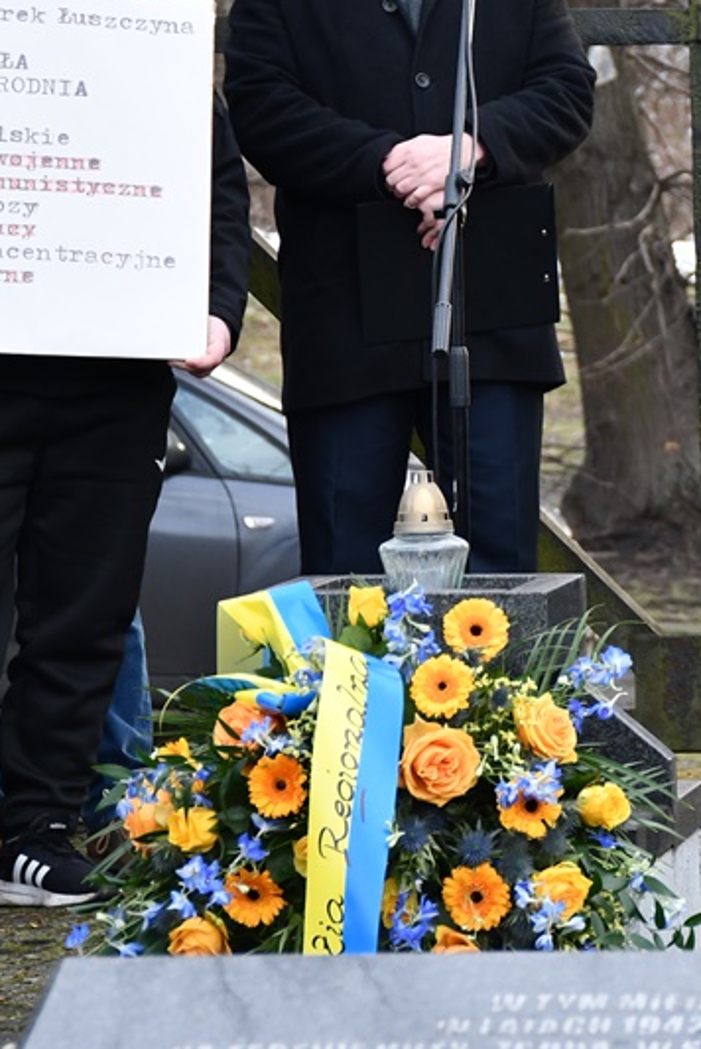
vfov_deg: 8.2
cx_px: 695
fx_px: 7350
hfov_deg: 5.4
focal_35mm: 252
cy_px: 350
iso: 800
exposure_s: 1/250
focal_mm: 75
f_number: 5
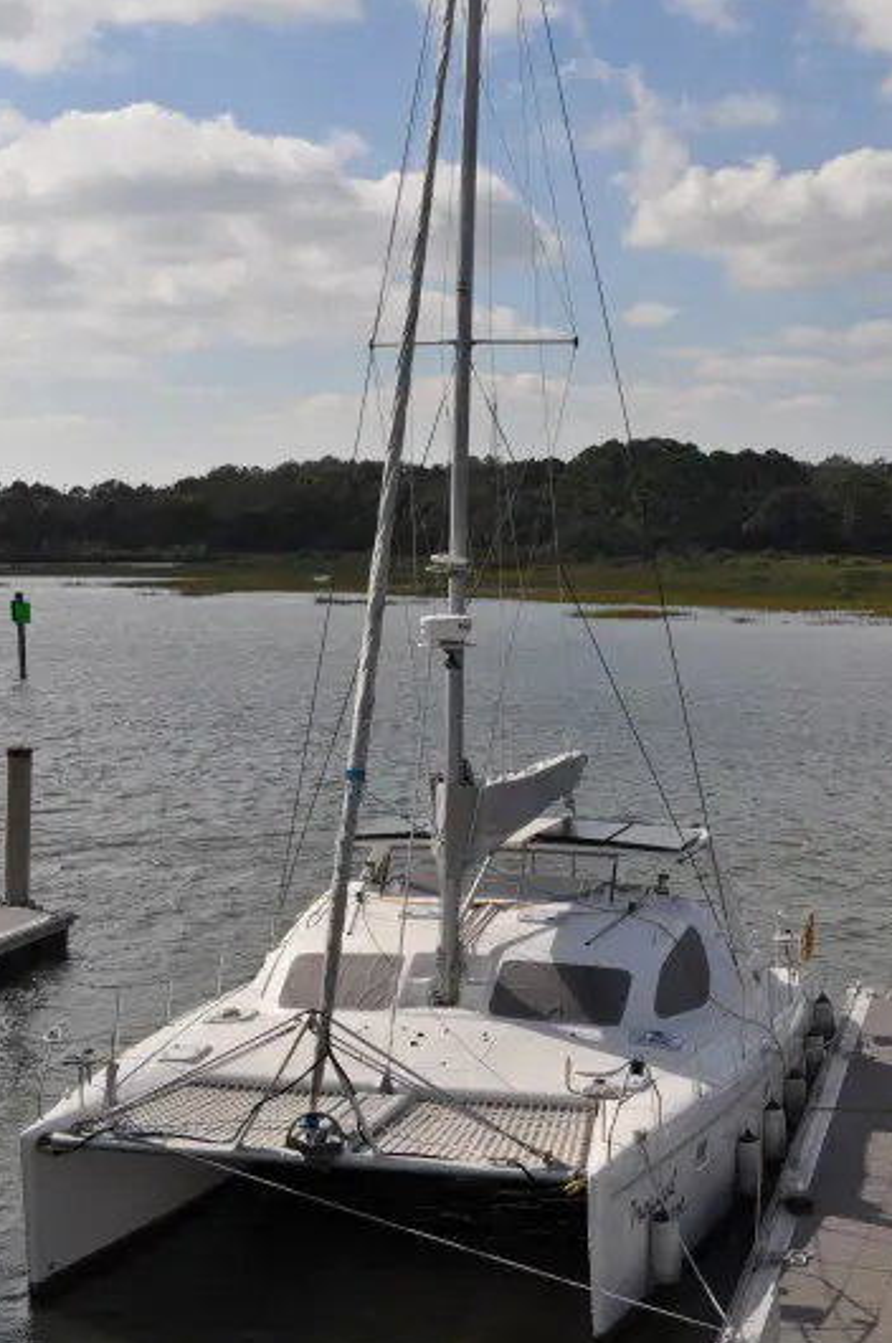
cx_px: 488
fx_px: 2161
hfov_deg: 23.3
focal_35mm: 58
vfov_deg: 34.4
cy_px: 545
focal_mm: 32
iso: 200
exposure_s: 1/500
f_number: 11
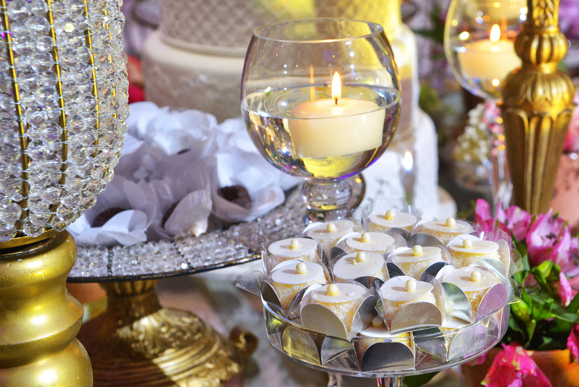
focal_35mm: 77
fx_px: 1239
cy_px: 176
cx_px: 389
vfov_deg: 17.7
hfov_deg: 26.2
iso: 2500
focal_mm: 56
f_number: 5.6
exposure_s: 1/160
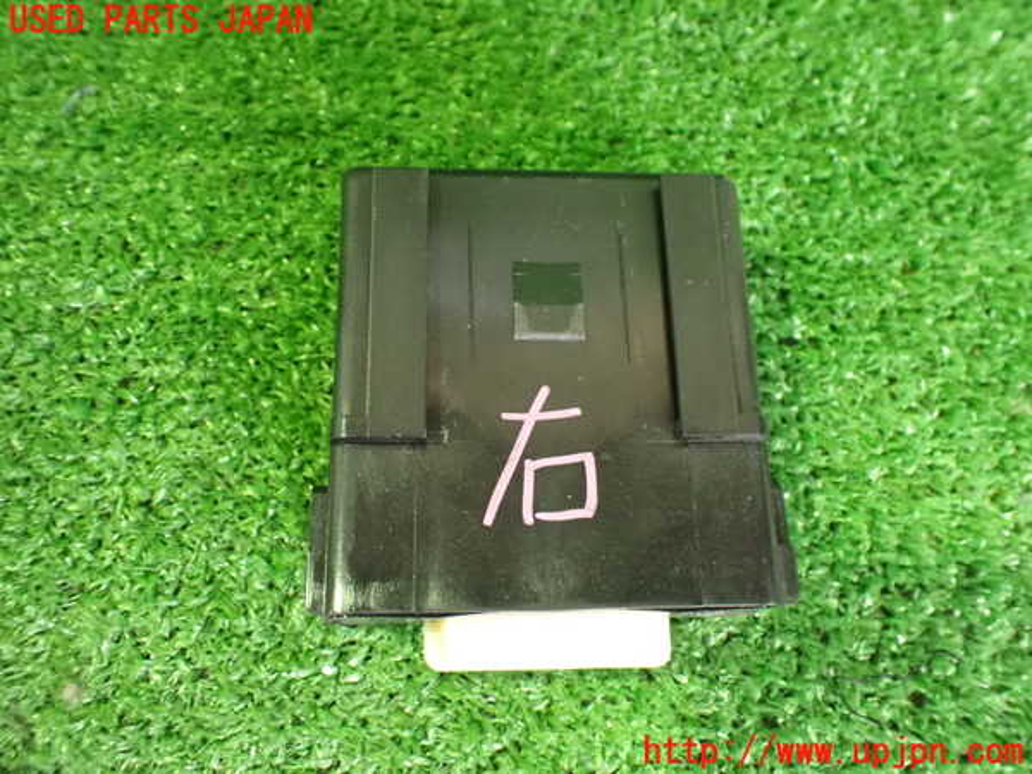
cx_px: 516
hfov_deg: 60.0
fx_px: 894
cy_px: 387
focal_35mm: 30
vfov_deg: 46.8
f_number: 2.3
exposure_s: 1/30
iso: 1600
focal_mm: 5.4
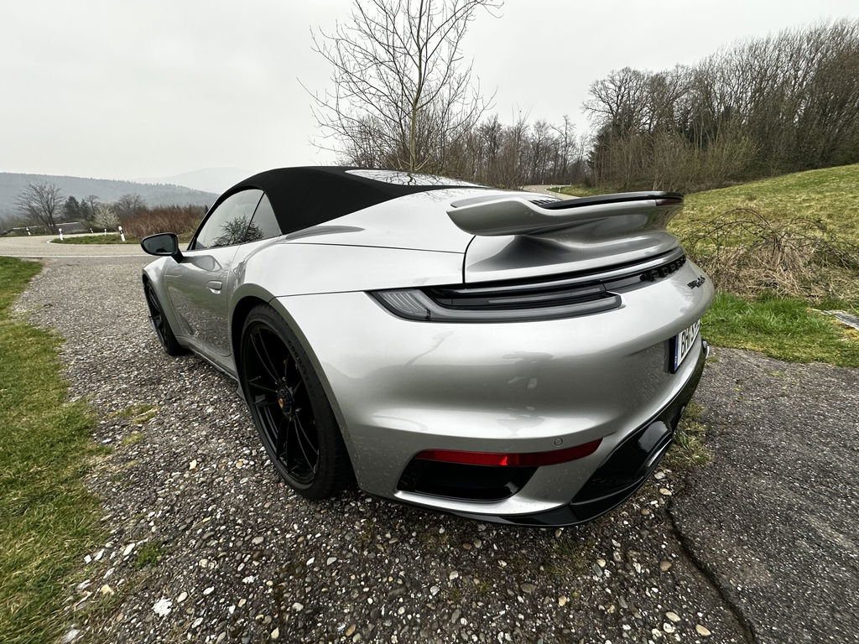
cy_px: 322
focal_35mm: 14
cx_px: 430
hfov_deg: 102.1
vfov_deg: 85.7
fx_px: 347
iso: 50
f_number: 2.2
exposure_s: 1/99
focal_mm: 2.22
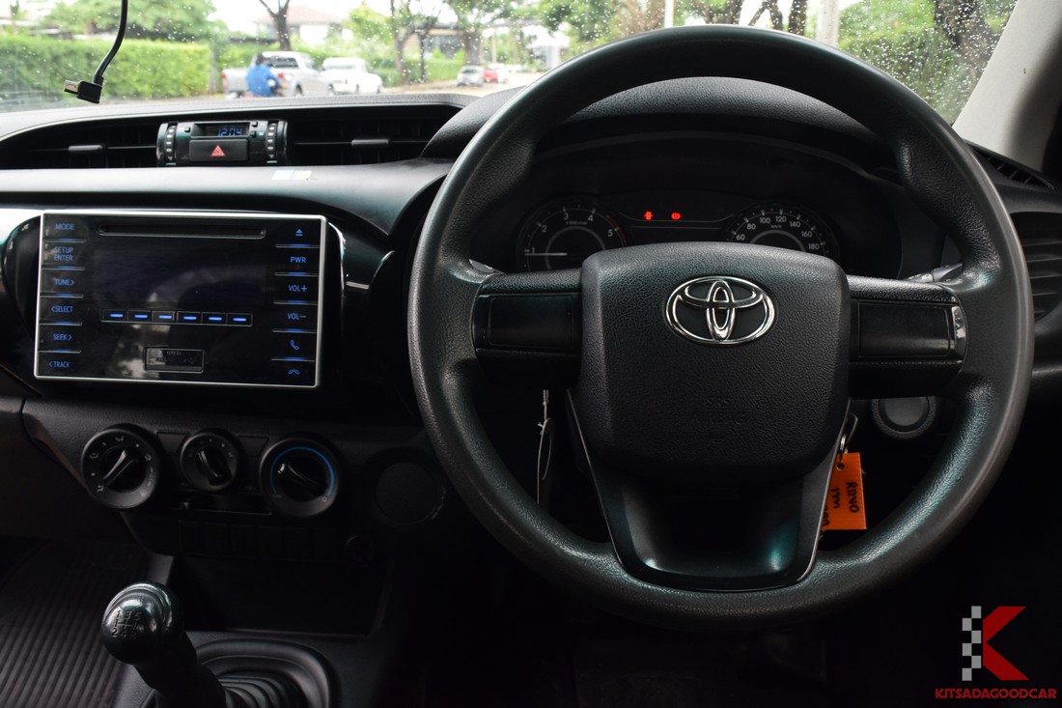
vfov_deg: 41.7
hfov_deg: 59.5
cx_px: 531
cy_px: 354
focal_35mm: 32
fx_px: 929
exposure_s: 1/160
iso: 1250
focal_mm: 21
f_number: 9
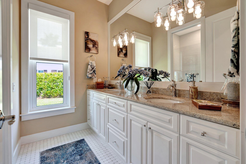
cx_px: 123
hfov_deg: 96.7
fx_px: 109
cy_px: 82
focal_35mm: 16
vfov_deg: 73.7
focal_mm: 16
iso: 100
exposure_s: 1/6
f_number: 5.6
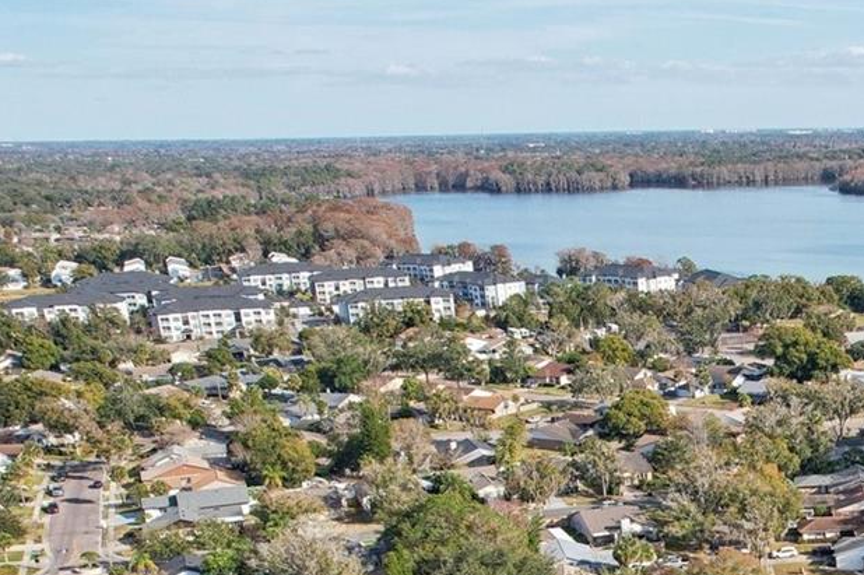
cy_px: 715
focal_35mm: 57
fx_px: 1367
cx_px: 916
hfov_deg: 31.7
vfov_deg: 21.8
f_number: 2.8
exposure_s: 1/1600
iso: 140
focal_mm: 8.4
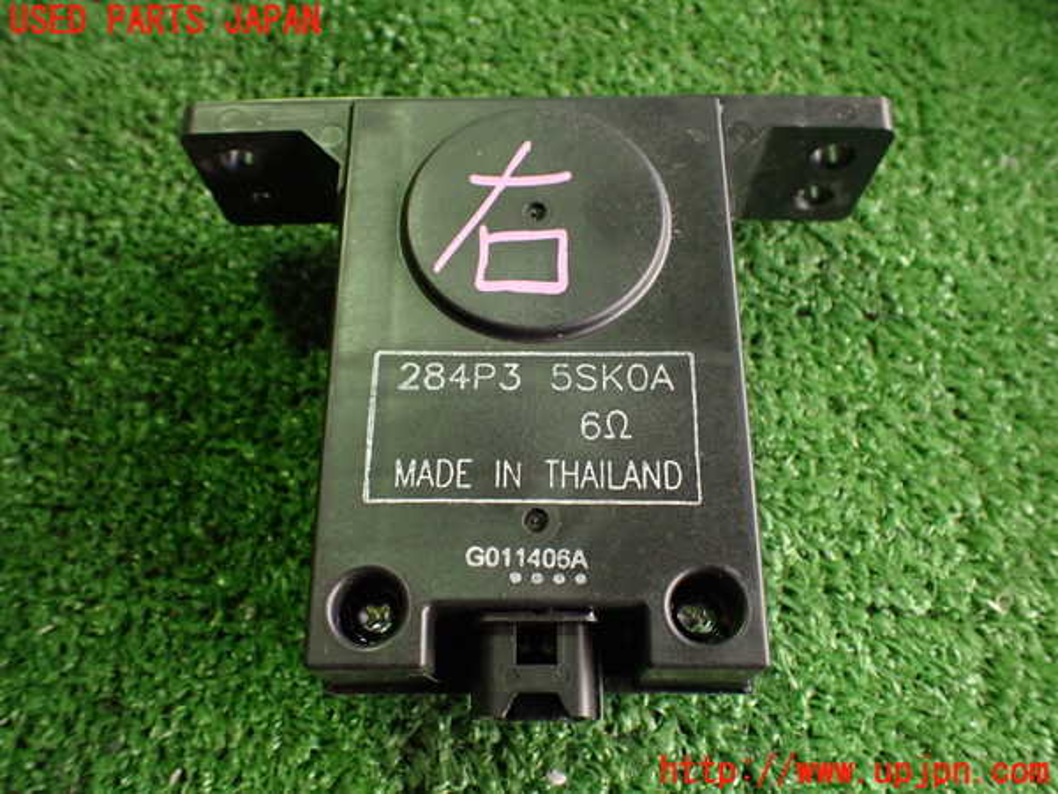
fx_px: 917
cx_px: 529
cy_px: 397
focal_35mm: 30
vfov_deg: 46.8
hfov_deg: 60.0
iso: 800
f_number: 2.3
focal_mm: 5.4
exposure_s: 1/100
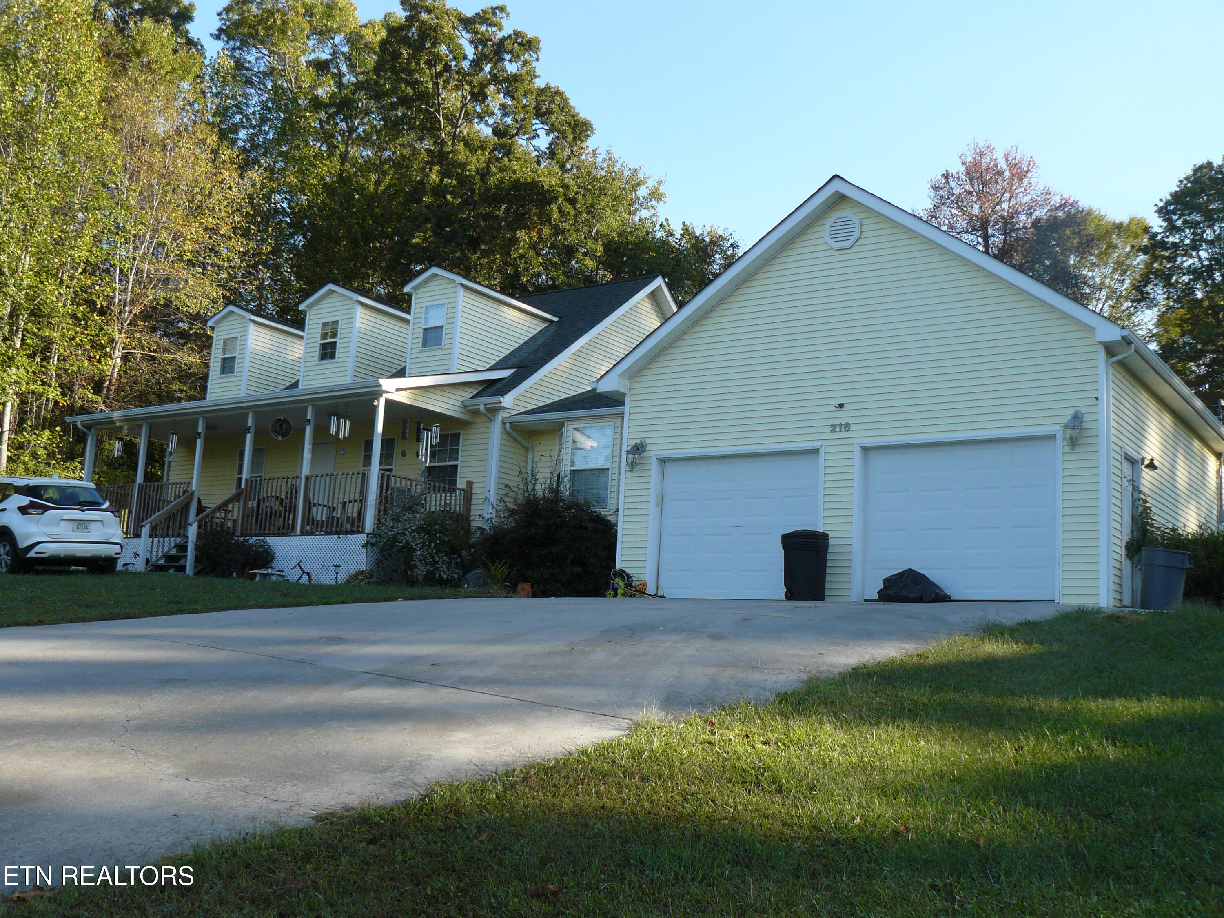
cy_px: 459
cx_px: 612
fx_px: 1273
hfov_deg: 51.4
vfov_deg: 39.7
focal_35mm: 36
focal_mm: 6
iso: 100
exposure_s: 1/200
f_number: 4
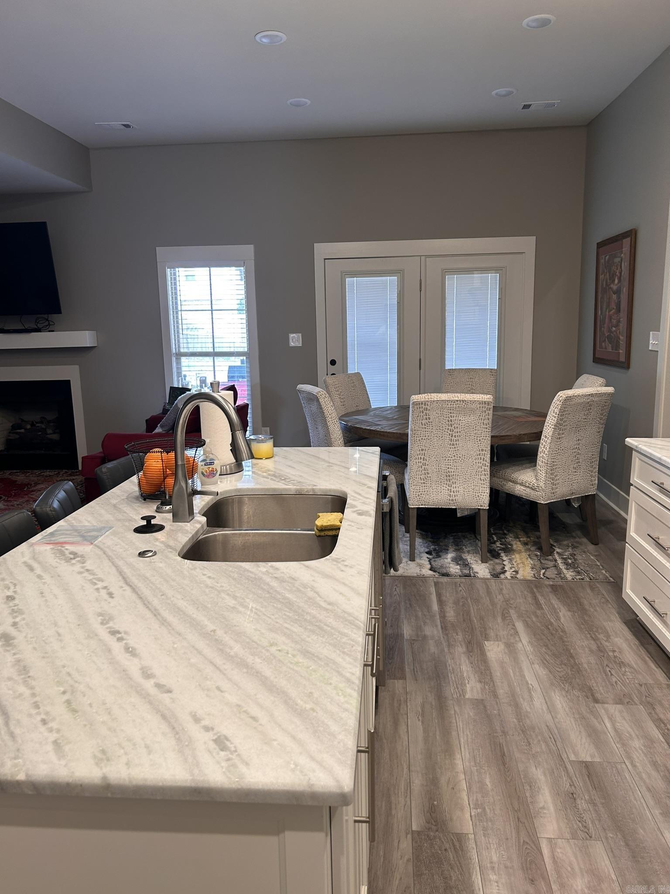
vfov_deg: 67.3
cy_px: 447
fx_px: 671
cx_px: 335
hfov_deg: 53.1
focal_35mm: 26
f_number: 1.5
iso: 80
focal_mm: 5.7
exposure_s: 1/60
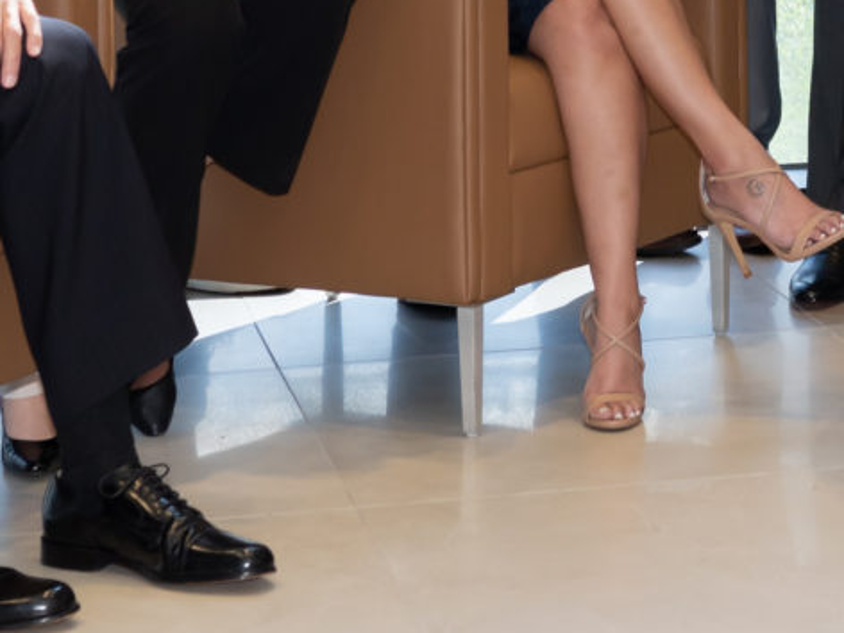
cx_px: 930
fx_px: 3560
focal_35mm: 146
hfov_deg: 13.3
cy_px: -387
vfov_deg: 9.8
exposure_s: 1/160
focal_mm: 35
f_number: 4.5
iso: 500
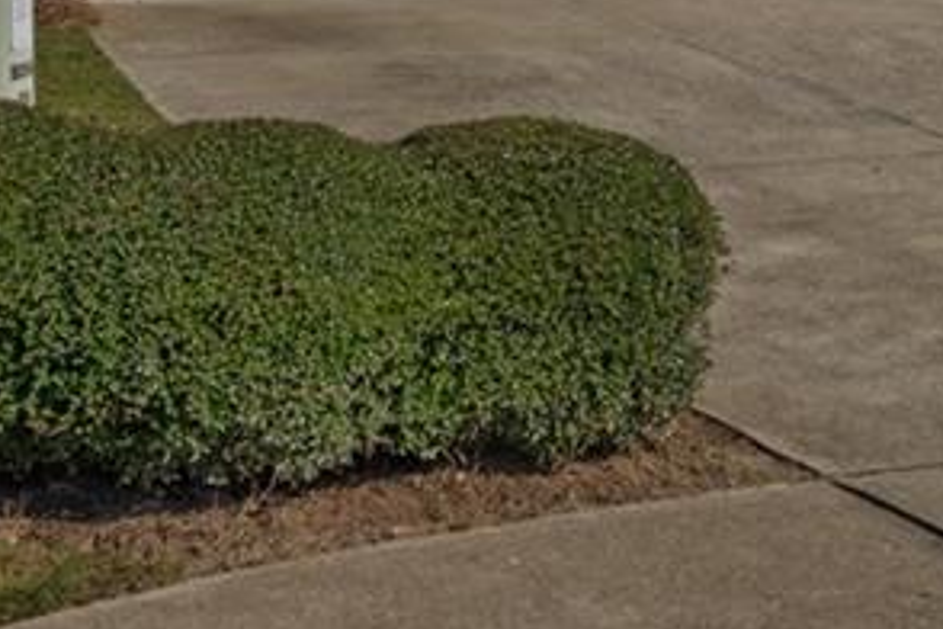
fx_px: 2508
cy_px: -266
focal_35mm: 96
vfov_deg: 13.6
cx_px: 1065
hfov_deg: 20.2
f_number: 8
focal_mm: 27.5
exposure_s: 1/3200
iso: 1250
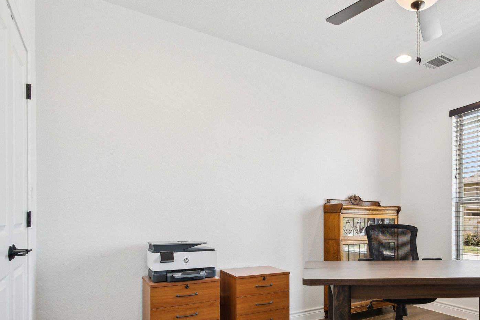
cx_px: 341
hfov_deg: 74.6
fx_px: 293
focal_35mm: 22
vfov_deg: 56.3
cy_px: 208
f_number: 8
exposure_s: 1/20
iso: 400
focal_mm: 10
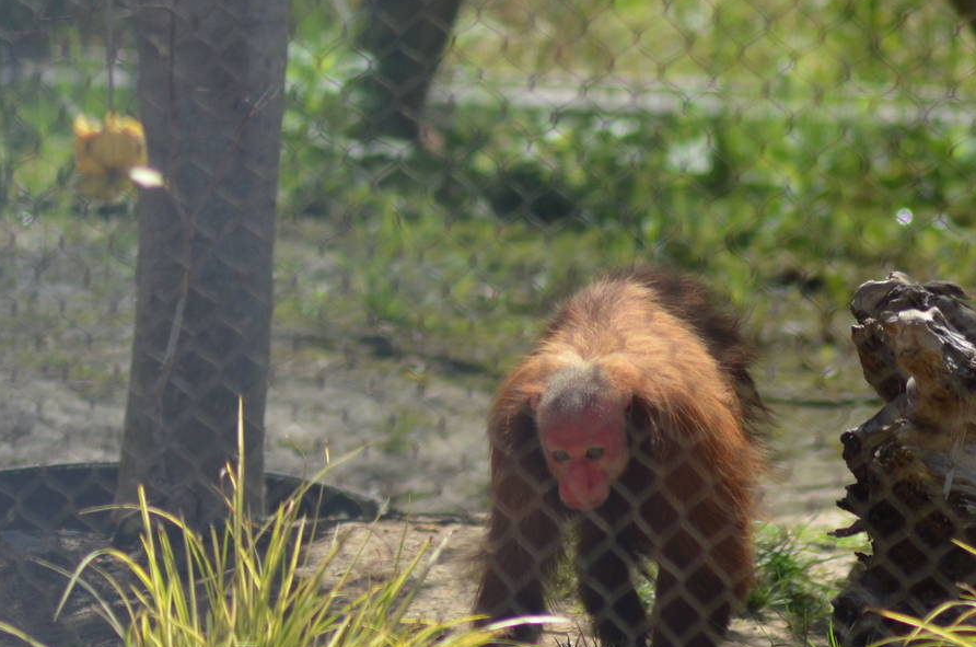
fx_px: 15288
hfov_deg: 3.7
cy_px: 365
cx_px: 609
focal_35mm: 565
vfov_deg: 2.4
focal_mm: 210
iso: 400
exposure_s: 1/1600
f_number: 5
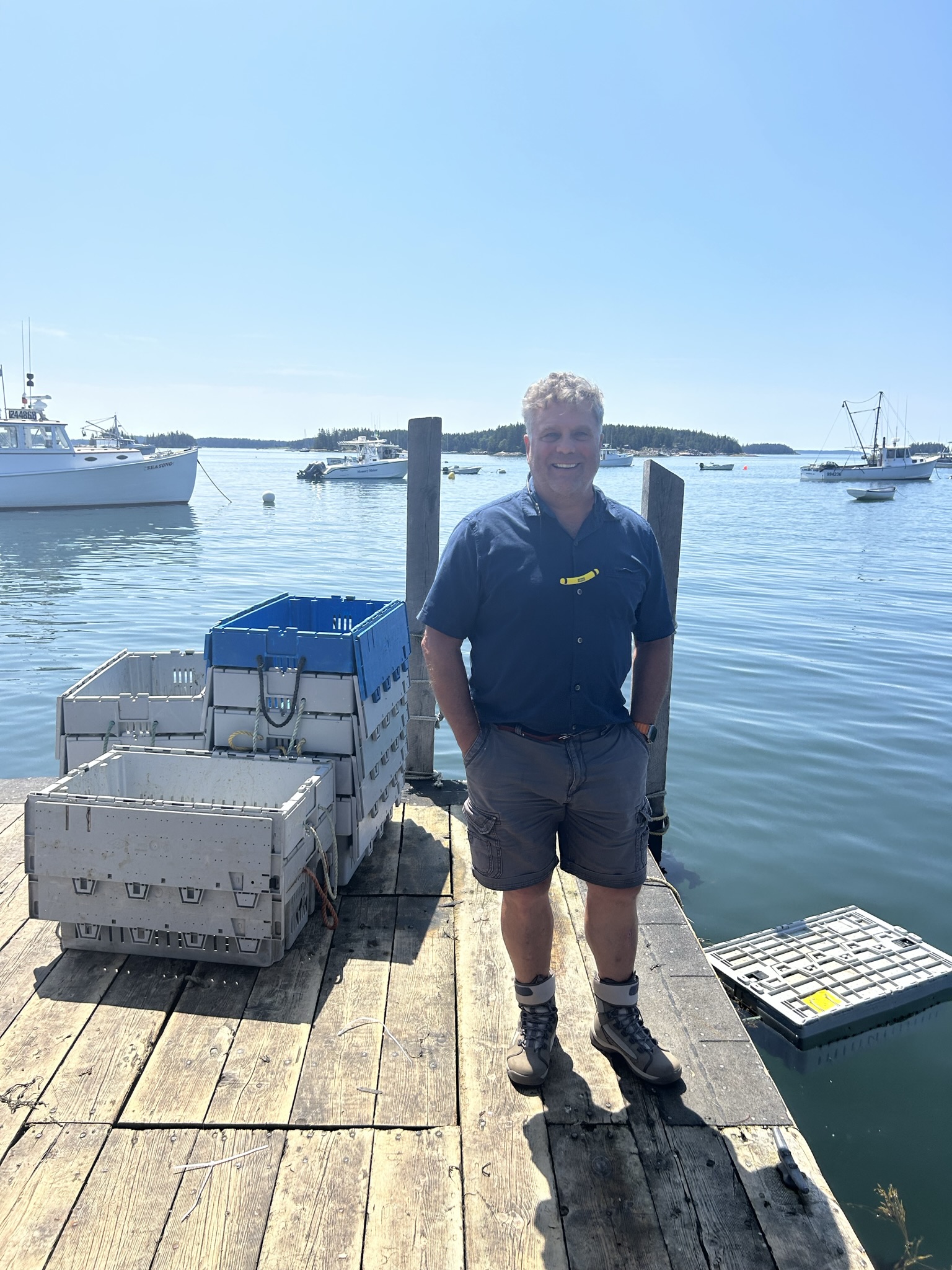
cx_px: 476
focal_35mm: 26
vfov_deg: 67.3
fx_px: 953
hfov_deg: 53.1
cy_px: 635
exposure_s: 1/5882
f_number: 1.5
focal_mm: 5.7
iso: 50
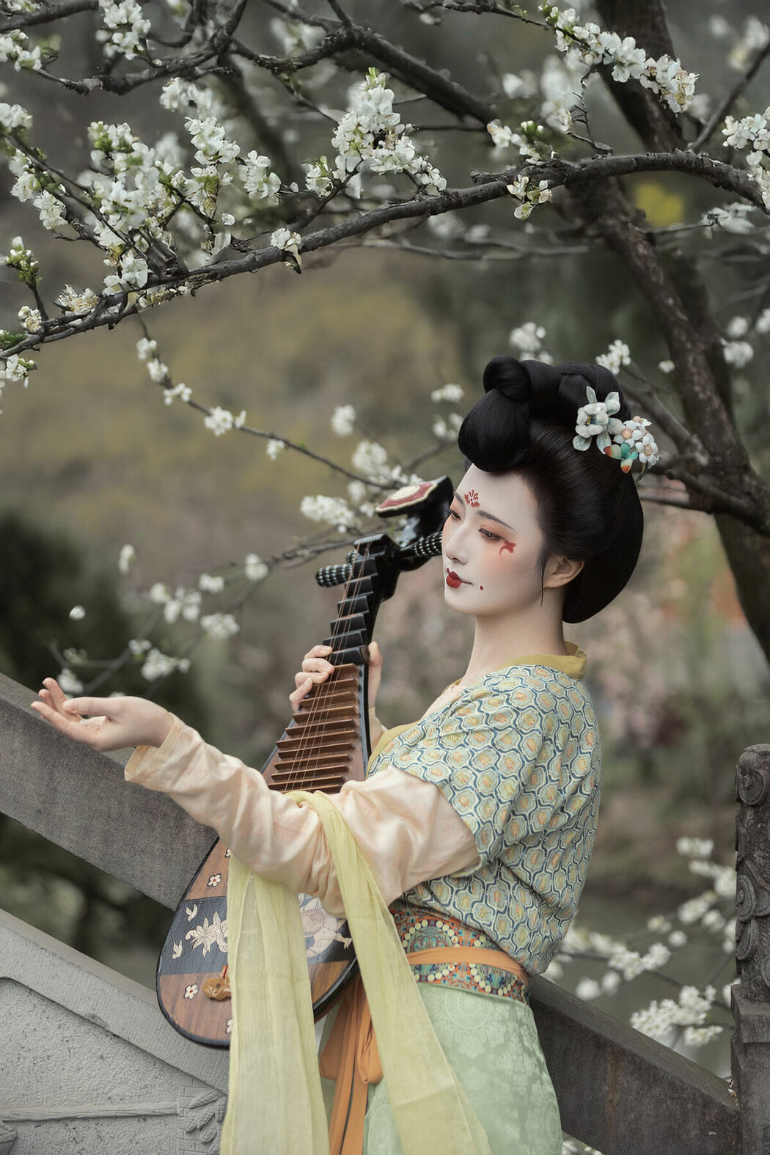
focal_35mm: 70
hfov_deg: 19.5
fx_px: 2246
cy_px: 578
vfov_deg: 28.8
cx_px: 385
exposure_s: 1/500
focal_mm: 70
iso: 100
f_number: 2.8
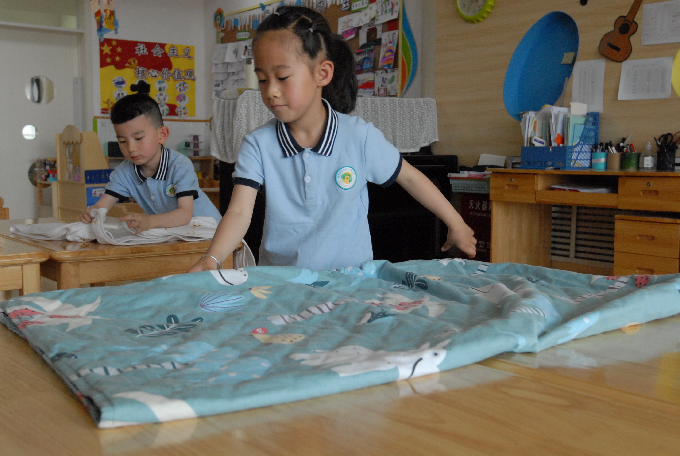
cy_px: 228
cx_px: 340
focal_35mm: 40
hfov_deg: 47.8
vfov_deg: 33.2
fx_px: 767
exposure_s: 1/160
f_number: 5.6
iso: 1250
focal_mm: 27
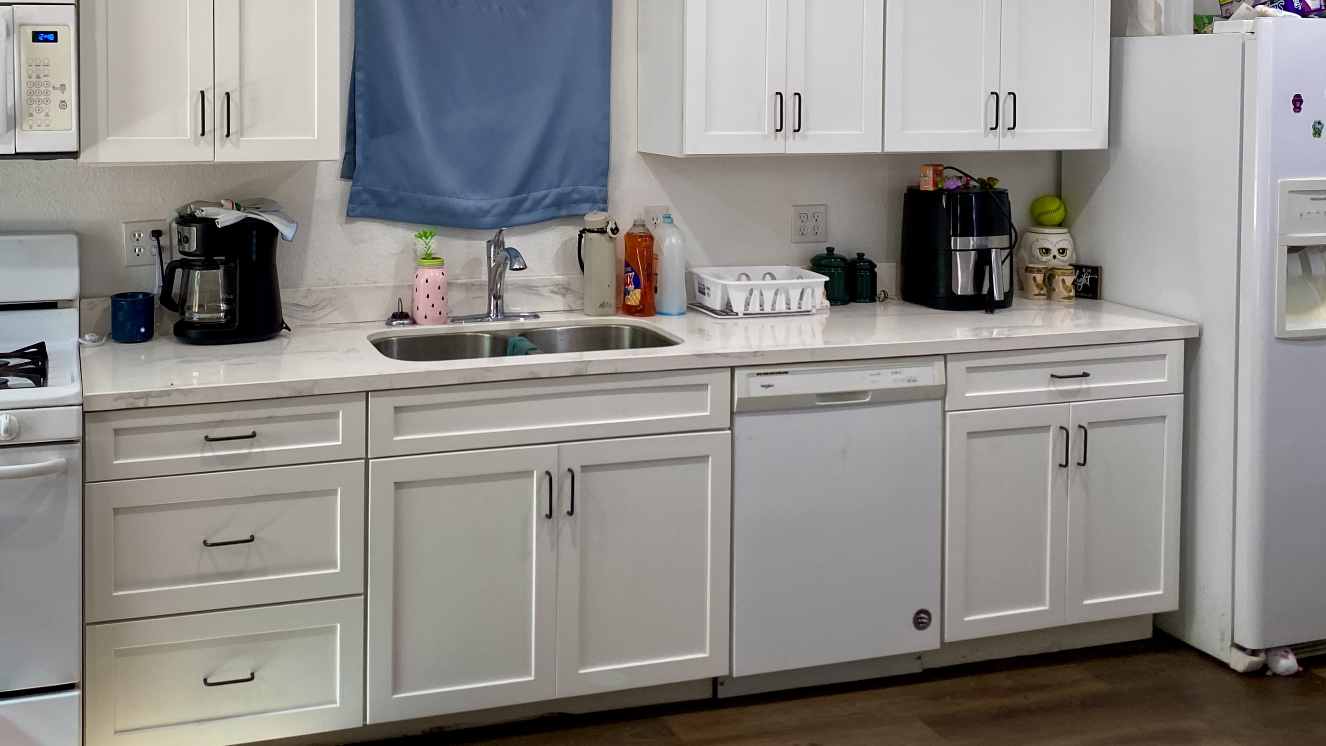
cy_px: 137
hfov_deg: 49.2
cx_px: 561
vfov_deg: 28.3
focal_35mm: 41
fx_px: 1442
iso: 100
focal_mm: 4.25
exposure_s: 1/120
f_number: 1.8
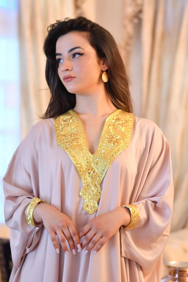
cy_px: 130
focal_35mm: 87
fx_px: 681
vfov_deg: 23.4
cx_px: 82
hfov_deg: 15.7
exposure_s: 1/160
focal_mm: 50
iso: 2000
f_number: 1.8
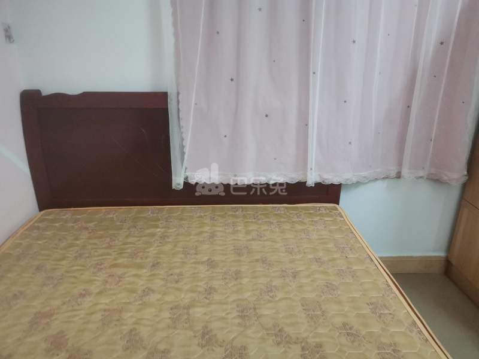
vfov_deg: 53.1
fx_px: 360
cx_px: 240
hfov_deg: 67.3
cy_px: 180
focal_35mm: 26
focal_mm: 4.75
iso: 640
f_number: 1.8
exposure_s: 1/25
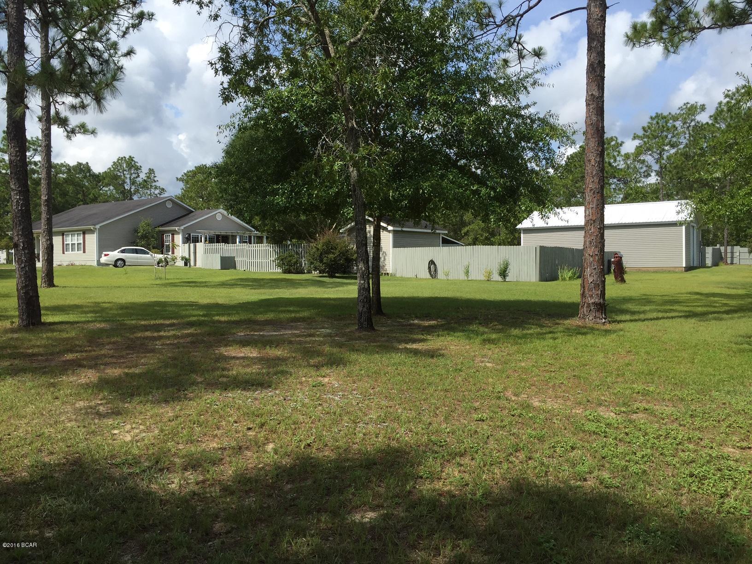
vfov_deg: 48.2
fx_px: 630
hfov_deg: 61.7
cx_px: 376
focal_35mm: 29
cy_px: 282
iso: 32
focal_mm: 4.15
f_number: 2.2
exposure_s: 1/1721
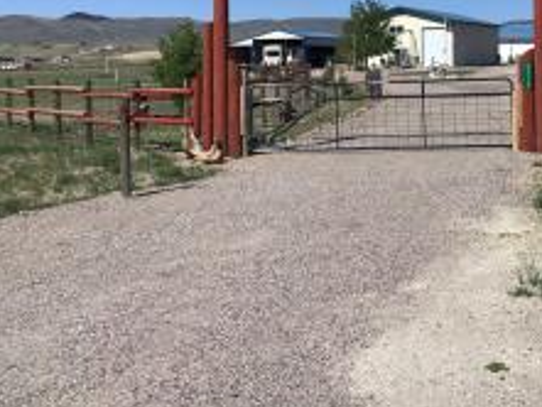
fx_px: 877
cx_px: 410
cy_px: 49
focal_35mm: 56
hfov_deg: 33.6
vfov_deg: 25.4
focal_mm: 3.3
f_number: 2.4
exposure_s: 1/2037
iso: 25
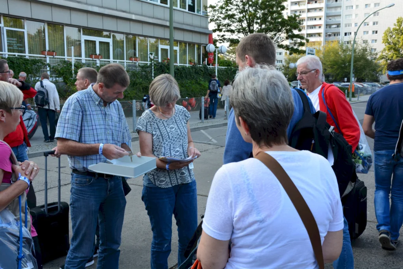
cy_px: 134
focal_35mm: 38
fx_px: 420
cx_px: 202
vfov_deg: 35.5
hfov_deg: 51.3
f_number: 9
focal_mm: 25
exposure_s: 1/100
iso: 400
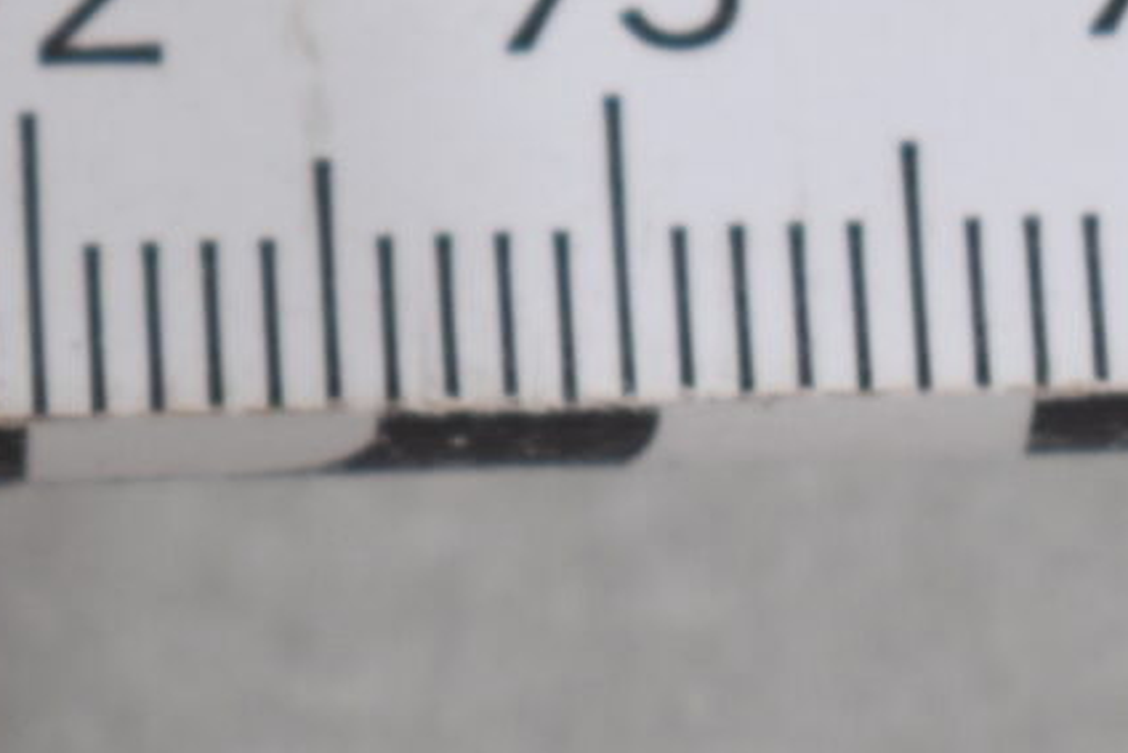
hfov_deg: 4.1
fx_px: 15609
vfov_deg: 2.8
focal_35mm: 498
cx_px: -886
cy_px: -164
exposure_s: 1/60
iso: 400
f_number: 6.3
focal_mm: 55
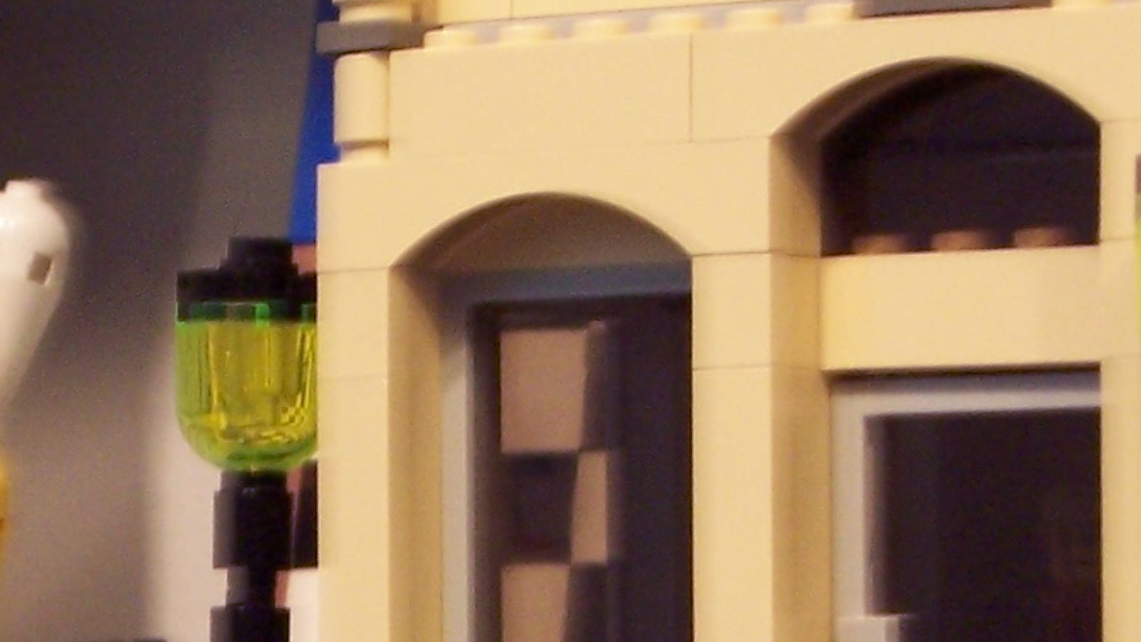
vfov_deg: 5.4
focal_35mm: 226
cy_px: 659
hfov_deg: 9.5
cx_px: -30
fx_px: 6837
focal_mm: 12.1
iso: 140
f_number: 4.8
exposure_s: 1/8
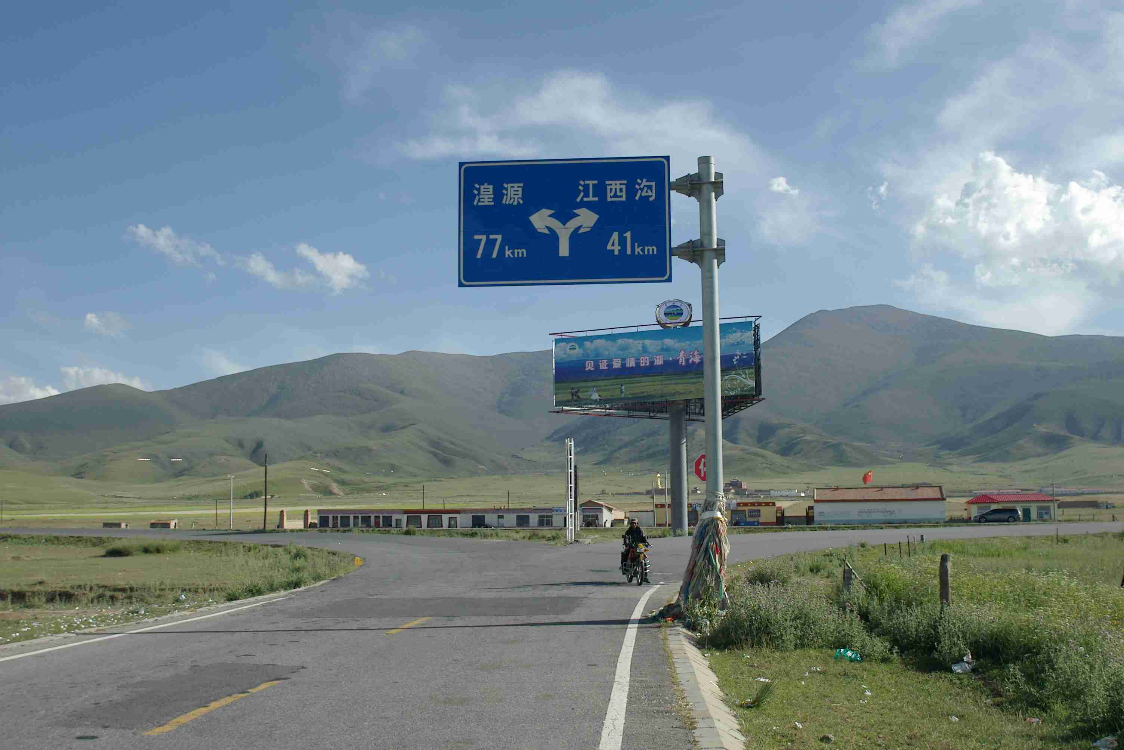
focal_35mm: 42
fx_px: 1312
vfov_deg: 31.9
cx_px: 562
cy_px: 375
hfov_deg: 46.4
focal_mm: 28
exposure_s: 1/750
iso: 200
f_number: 8
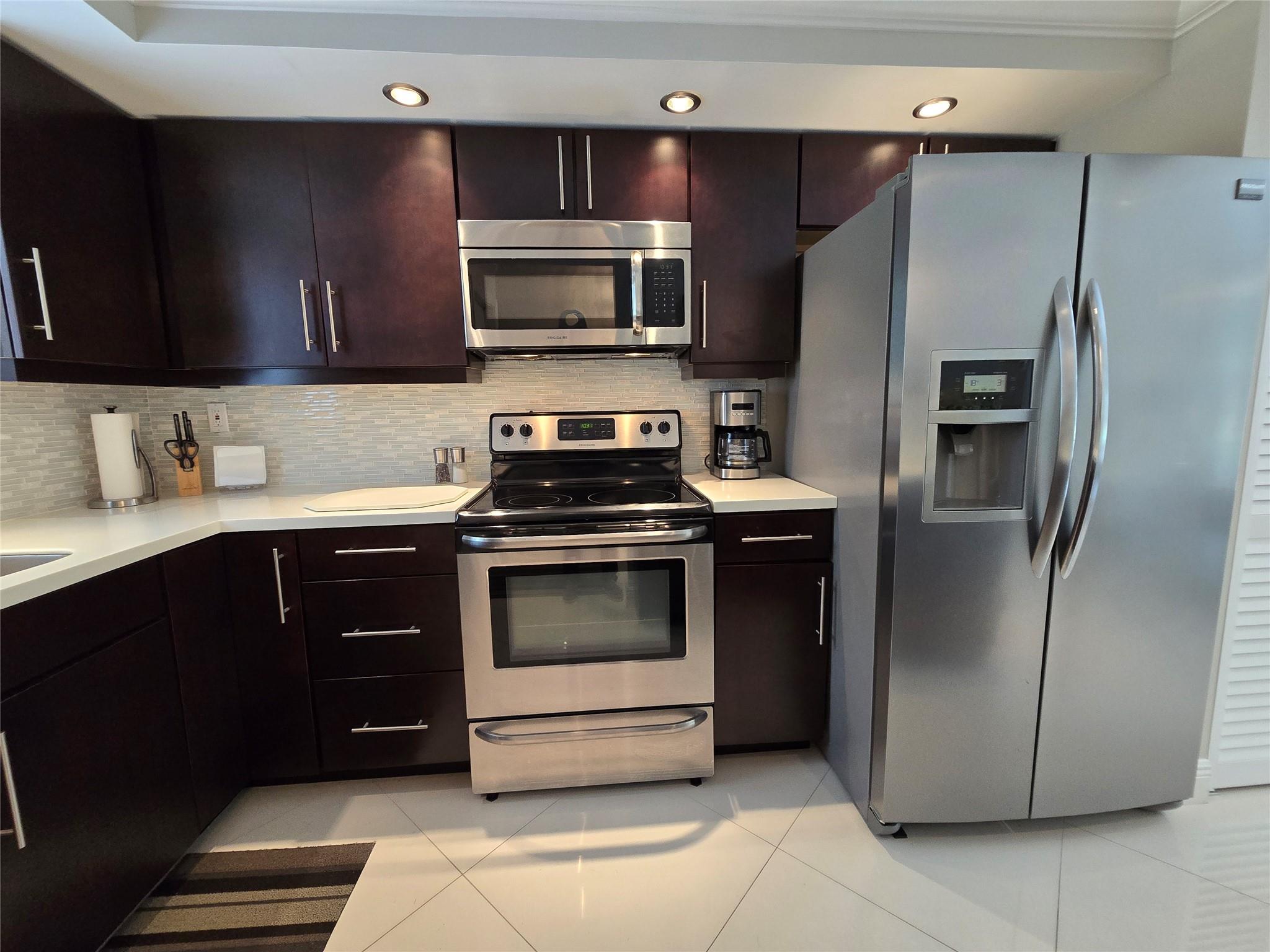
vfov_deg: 89.9
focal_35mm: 13
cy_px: 476
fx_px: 477
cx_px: 635
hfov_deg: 106.2
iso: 320
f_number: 2.2
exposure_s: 1/60
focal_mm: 2.2
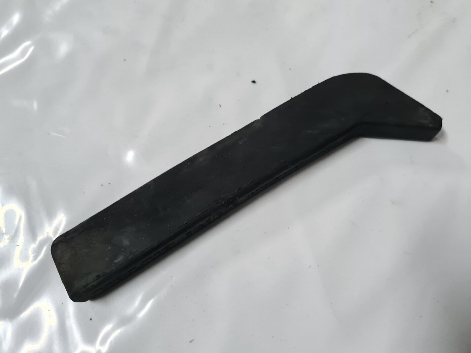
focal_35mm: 26
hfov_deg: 67.3
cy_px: 176
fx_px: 354
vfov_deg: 53.1
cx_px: 236
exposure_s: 1/50
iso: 800
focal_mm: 5.4
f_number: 1.8
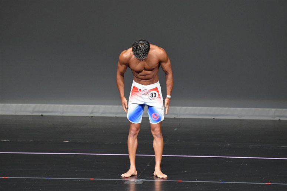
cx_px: 144
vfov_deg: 4.0
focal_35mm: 345
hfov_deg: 6.0
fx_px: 2749
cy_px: 96
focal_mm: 230
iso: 4000
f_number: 5.6
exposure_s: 1/400
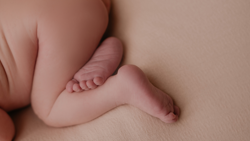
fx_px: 351
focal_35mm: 53
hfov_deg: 39.2
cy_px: 75
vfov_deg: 22.6
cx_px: 125
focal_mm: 50
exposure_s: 1/160
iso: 250
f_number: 2.8
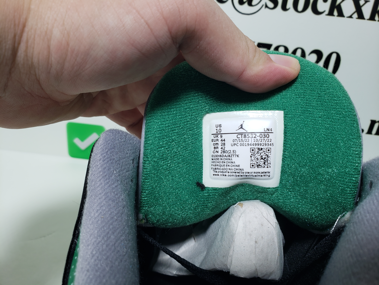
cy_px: 142
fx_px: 285
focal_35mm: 26
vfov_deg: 53.1
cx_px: 190
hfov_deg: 67.3
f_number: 2.4
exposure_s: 1/150
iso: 50
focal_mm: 4.3
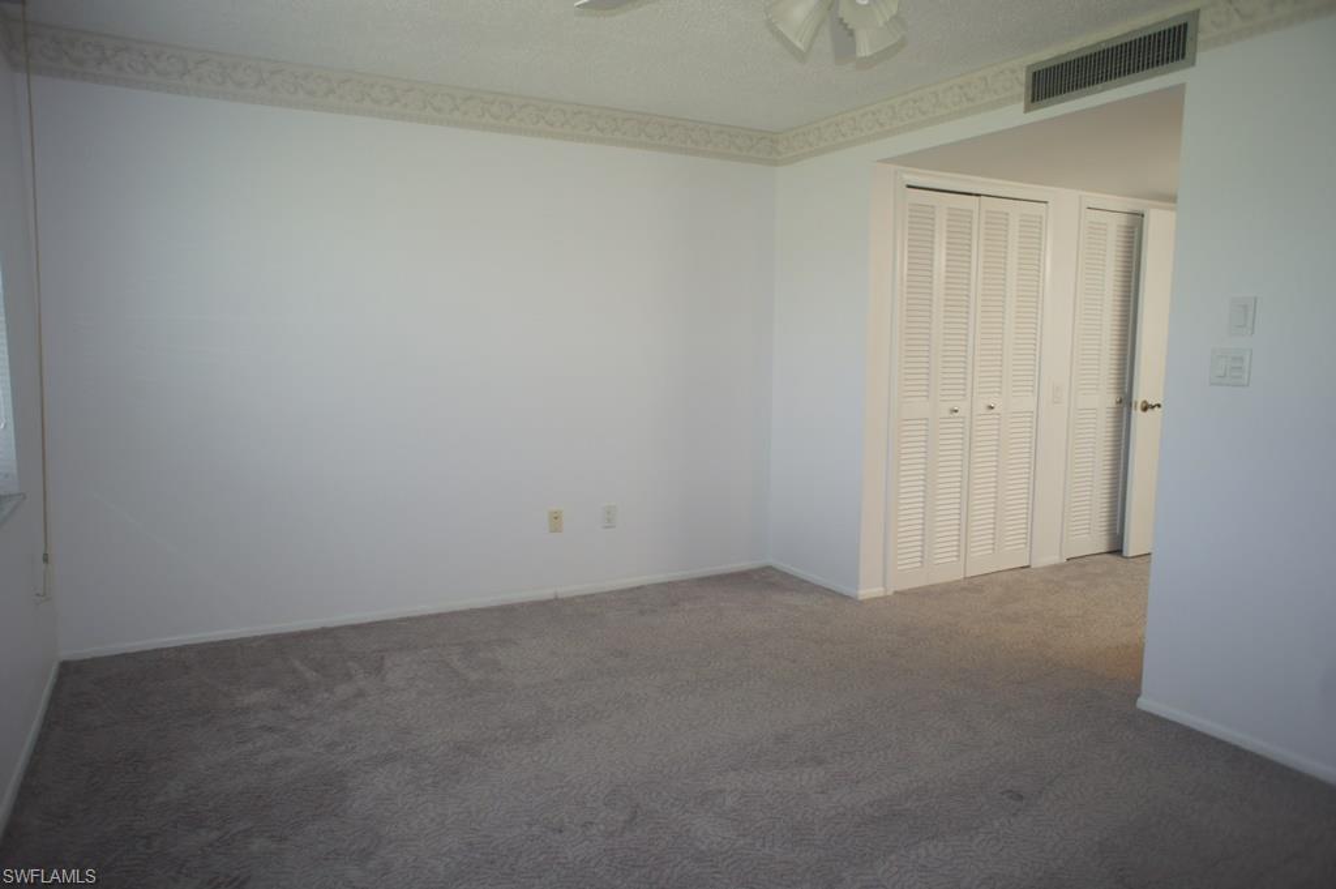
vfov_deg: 53.1
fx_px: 890
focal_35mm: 24
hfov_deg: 73.8
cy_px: 444
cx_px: 668
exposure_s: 1/80
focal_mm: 16
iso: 200
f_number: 2.8
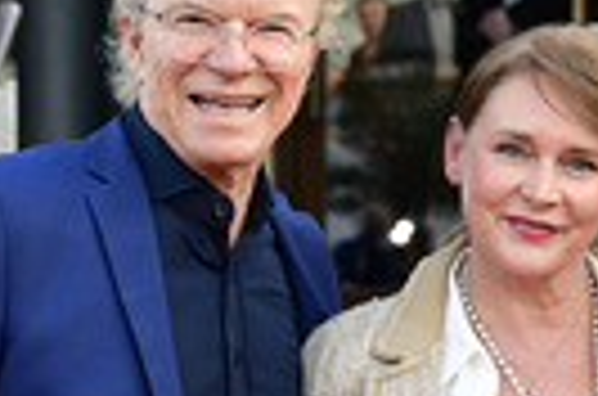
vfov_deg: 7.9
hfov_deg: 11.7
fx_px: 2867
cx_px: 641
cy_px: 405
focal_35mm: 173
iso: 400
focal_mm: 51
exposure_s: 1/200
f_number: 4.5
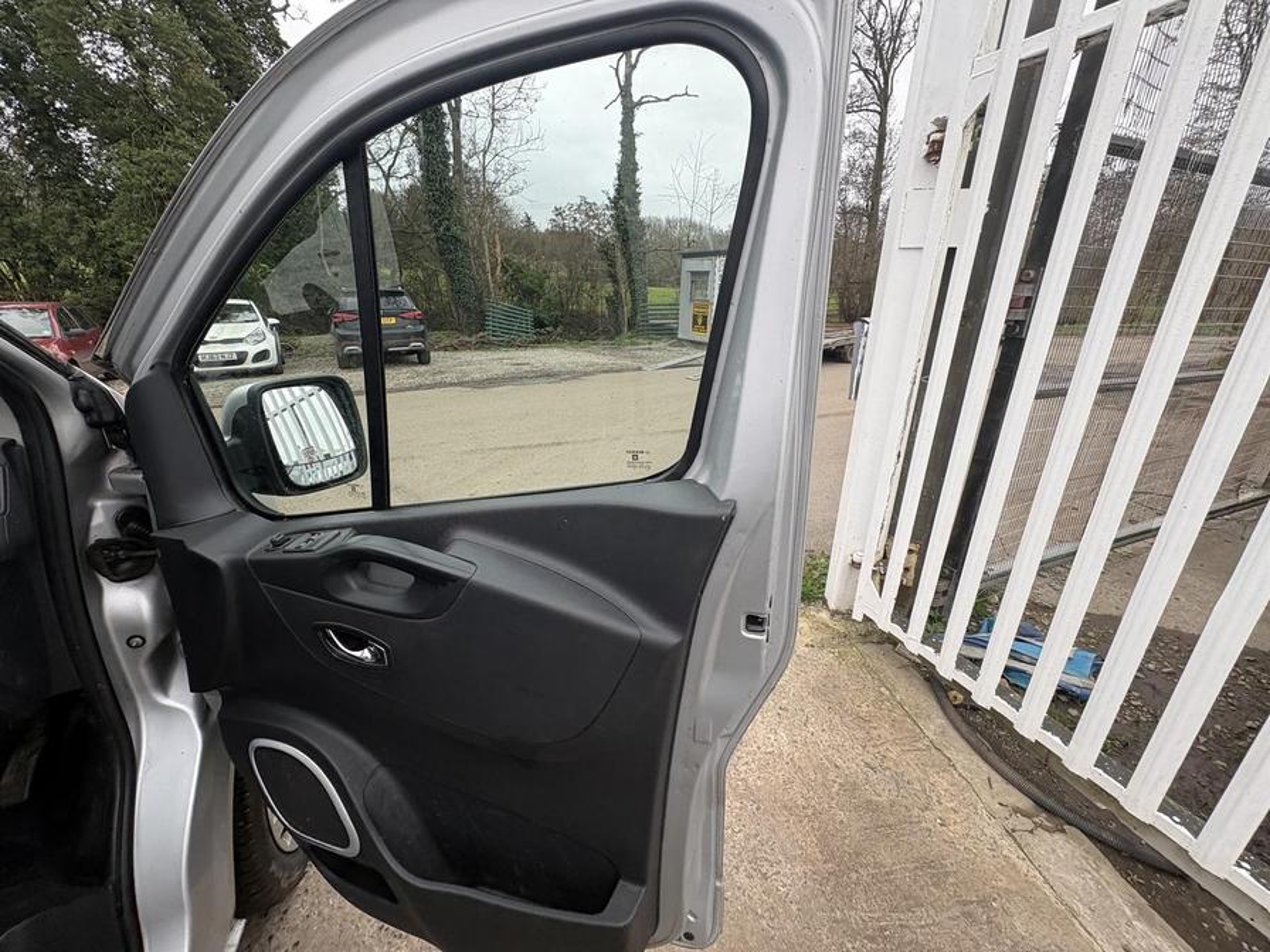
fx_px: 514
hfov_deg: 102.1
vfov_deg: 85.7
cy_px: 476
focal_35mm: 14
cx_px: 635
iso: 40
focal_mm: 2.22
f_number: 2.2
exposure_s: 1/157
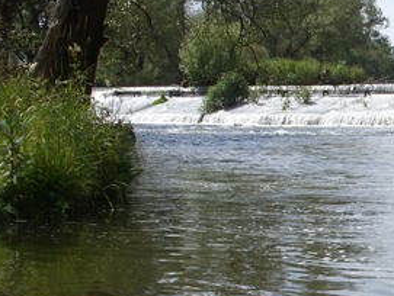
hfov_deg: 17.4
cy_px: 203
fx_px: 1197
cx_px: 525
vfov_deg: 14.1
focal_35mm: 105
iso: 50
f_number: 4.9
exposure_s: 1/353
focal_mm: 6.3
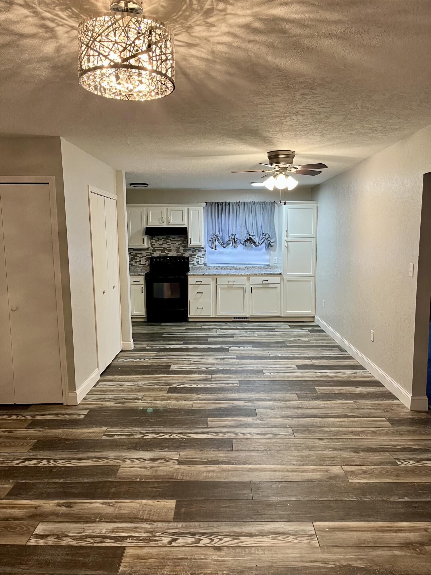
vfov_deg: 67.3
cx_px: 216
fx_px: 432
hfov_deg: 53.1
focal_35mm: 26
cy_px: 288
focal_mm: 5.1
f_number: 1.6
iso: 125
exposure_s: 1/60
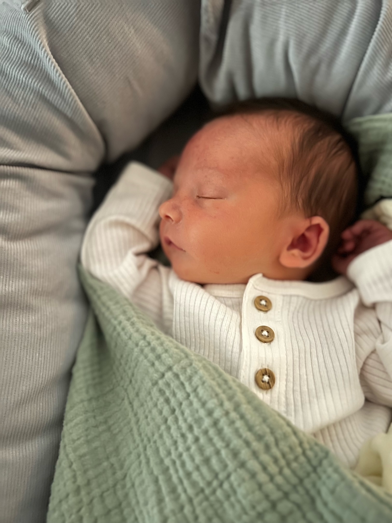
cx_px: 196
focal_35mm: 26
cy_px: 262
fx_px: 393
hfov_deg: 53.1
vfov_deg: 67.3
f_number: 1.5
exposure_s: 1/15
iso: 1600
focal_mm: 5.7
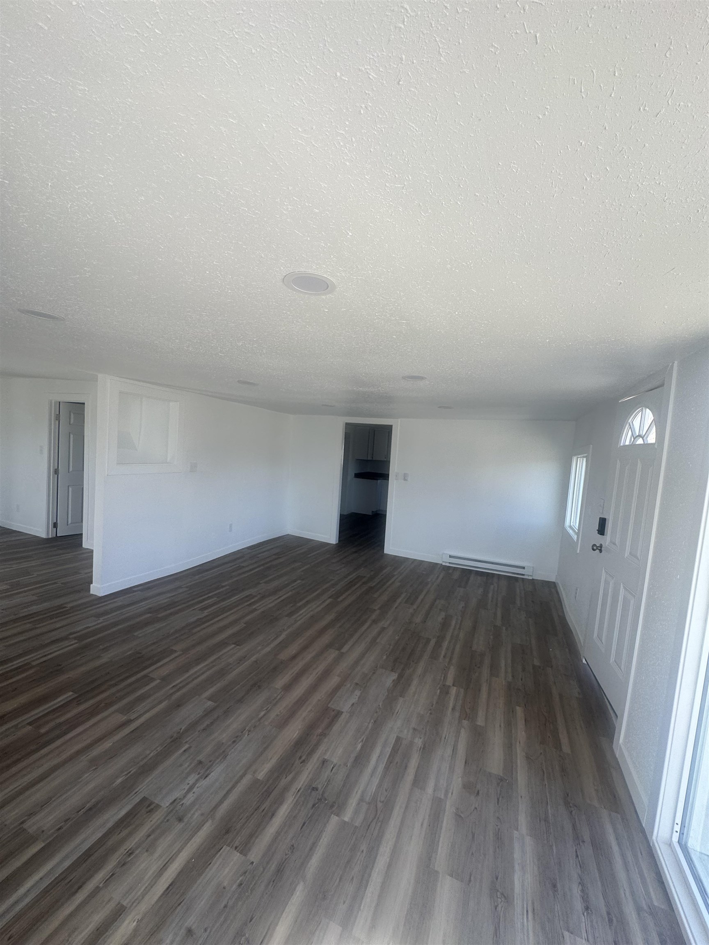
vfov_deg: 102.1
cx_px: 354
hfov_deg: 85.7
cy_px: 472
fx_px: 382
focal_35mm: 14
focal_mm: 2.22
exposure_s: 1/174
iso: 40
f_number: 2.2
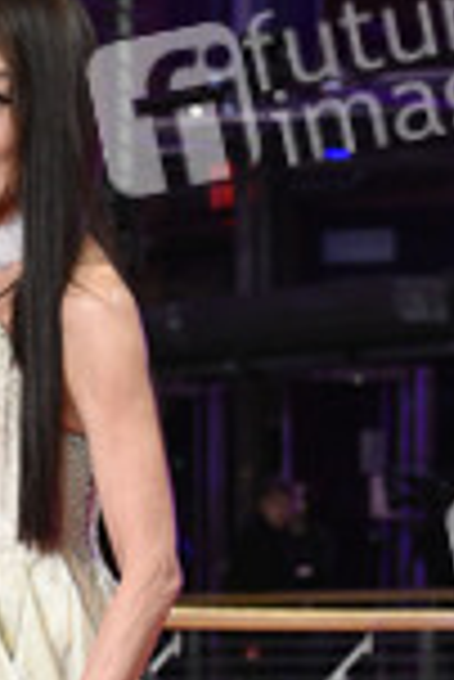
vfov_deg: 9.4
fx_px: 4095
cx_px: -90
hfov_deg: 6.3
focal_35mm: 217
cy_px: 766
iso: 5000
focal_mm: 82
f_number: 5.6
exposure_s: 1/200
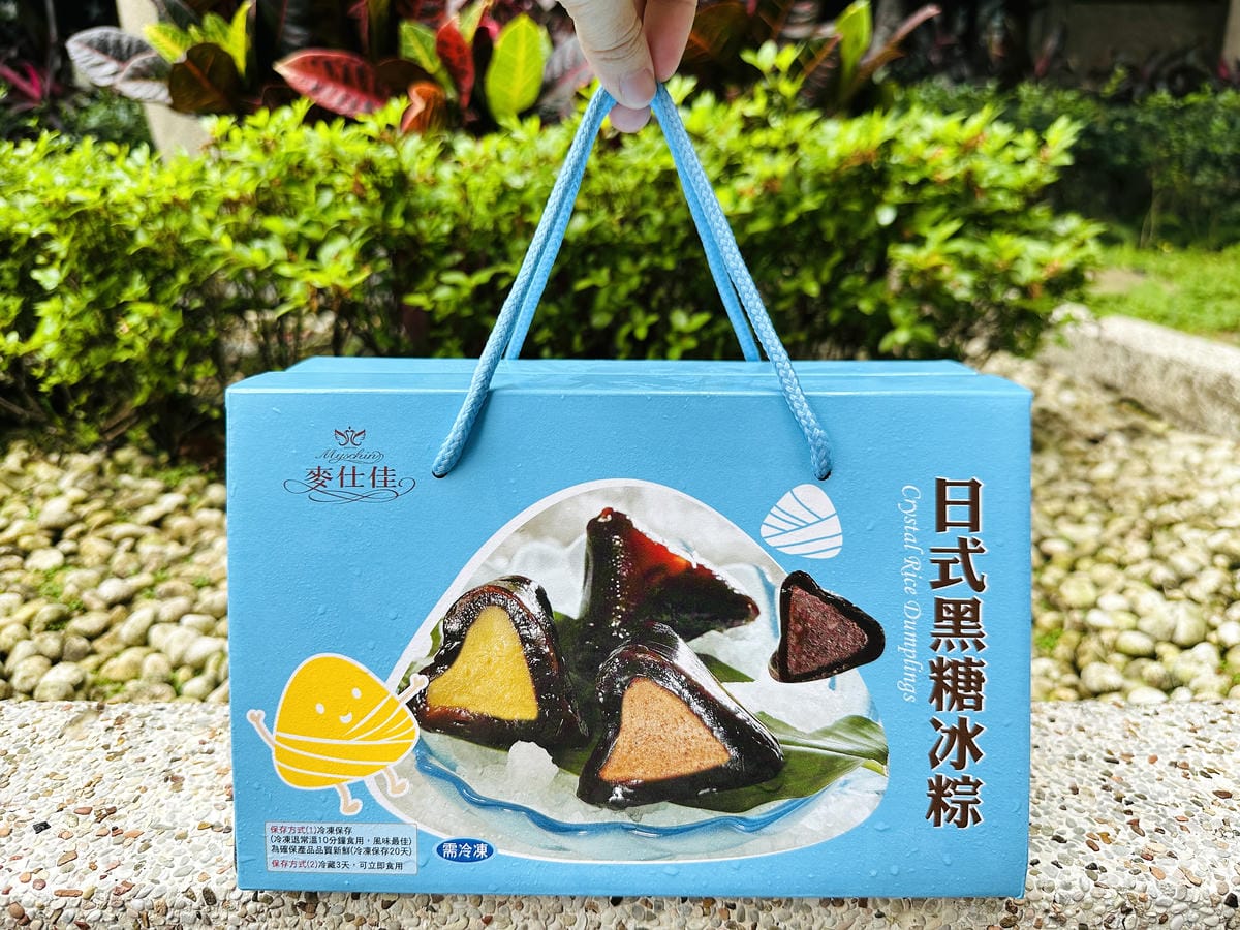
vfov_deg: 56.8
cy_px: 465
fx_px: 860
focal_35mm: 24
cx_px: 620
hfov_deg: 71.6
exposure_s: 1/623
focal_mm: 6.86
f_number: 1.78
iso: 80
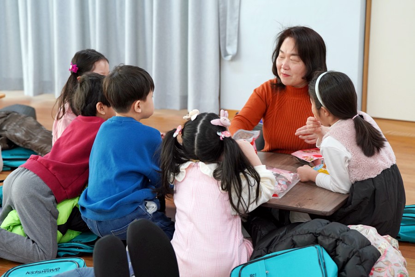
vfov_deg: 15.7
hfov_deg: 23.4
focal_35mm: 87
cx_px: 208
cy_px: 138
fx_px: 1003
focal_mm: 87
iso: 2000
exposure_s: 1/160
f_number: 4
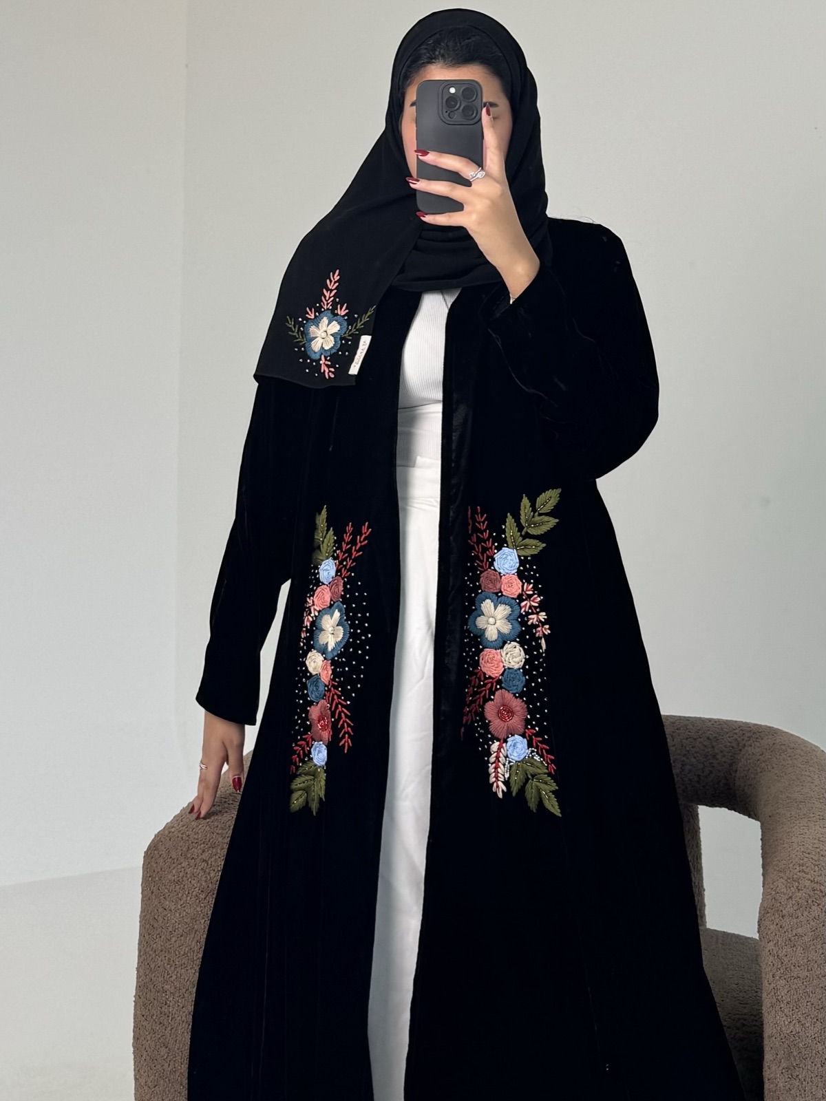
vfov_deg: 71.6
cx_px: 413
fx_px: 764
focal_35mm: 24
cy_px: 550
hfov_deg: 56.8
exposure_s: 1/162
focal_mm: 6.76
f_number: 1.78
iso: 80
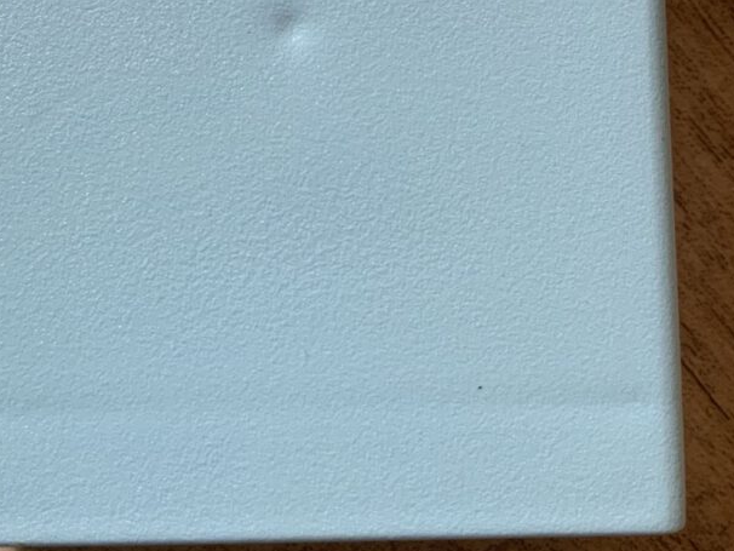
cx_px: 322
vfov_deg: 28.9
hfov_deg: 38.8
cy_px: 94
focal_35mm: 49
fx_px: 1039
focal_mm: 3
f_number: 1.8
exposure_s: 1/60
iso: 80
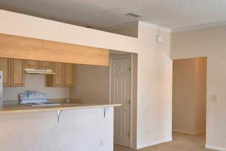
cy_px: 91
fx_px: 251
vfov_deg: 33.3
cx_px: 120
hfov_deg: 48.4
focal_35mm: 40
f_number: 4.5
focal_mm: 10
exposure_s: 1/100
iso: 400
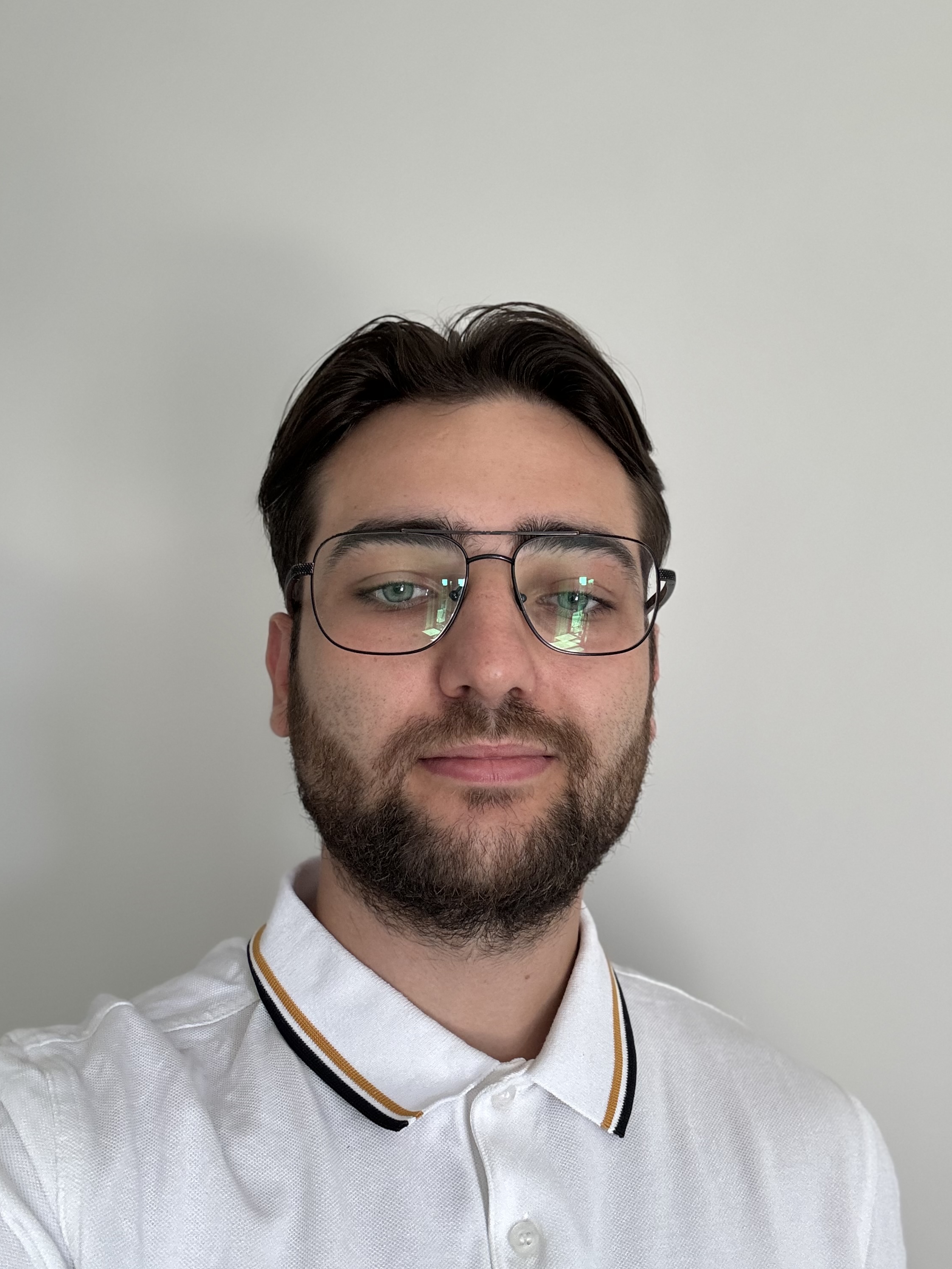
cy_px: 636
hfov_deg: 45.4
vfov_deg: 58.4
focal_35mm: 31
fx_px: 1137
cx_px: 481
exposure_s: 1/60
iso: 125
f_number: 1.9
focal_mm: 2.69
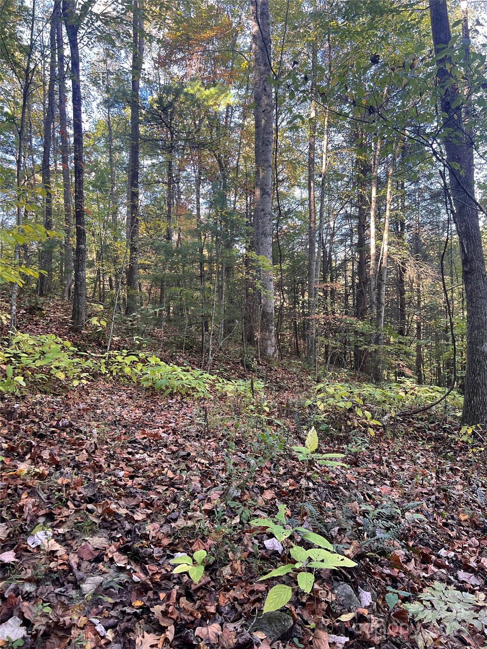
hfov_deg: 53.1
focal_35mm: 26
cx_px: 244
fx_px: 488
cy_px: 324
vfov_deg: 67.3
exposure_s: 1/121
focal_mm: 5.7
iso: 125
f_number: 1.5
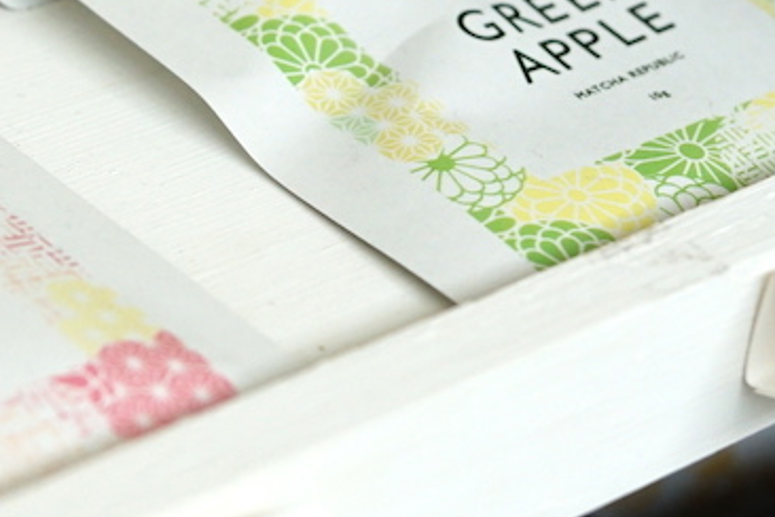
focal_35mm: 164
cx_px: -186
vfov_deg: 8.3
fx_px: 3530
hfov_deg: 12.2
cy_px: 23
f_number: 3.5
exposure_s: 1/1000
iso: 1000
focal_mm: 50
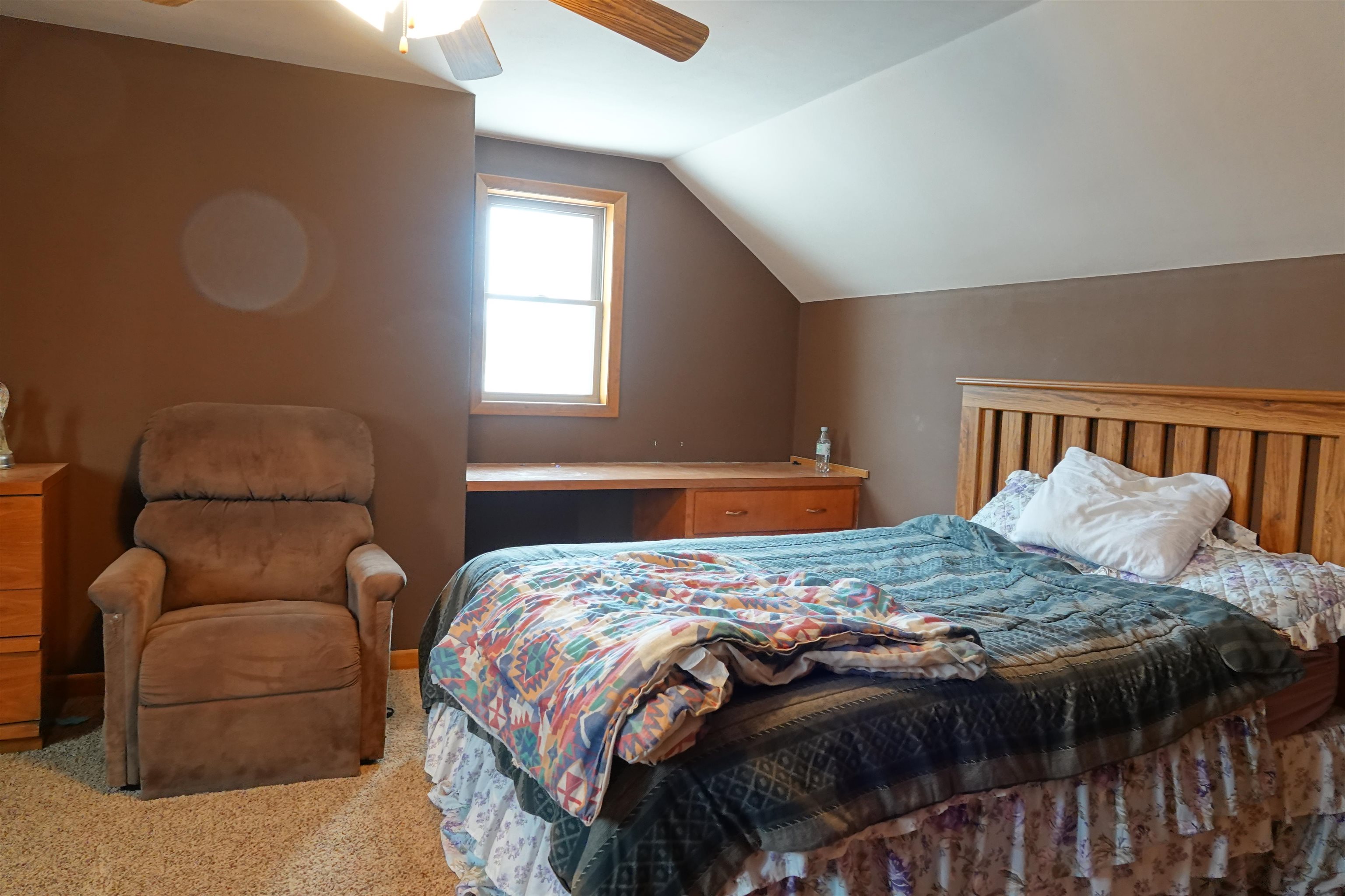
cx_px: 672
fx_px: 897
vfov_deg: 53.1
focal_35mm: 24
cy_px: 448
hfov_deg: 73.7
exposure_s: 1/30
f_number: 2.4
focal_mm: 8.8
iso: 1000
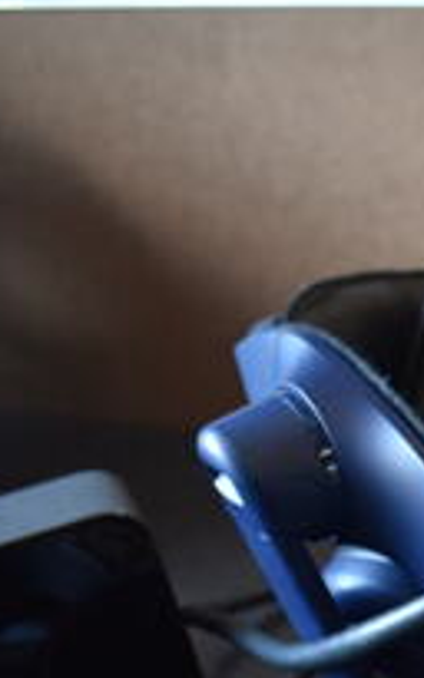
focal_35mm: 82
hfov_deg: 13.8
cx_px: 822
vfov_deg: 24.3
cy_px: 642
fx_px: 1517
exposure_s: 1/60
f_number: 5.6
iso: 450
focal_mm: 18
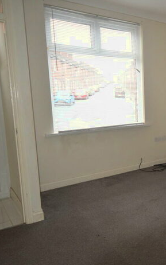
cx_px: 176
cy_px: 133
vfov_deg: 55.6
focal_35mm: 35
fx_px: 252
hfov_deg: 32.7
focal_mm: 15
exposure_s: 1/125
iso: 640
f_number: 5.6
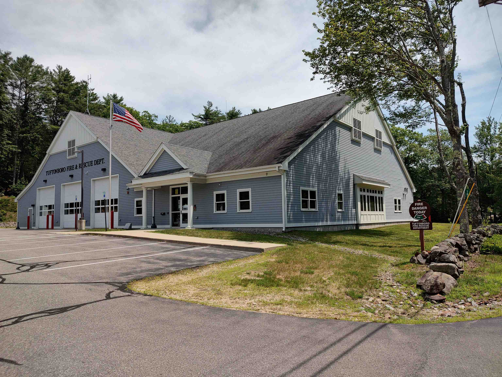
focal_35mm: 24
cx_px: 251
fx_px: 348
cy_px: 188
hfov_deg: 71.6
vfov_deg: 56.8
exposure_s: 1/787
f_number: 1.9
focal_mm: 5.88
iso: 100
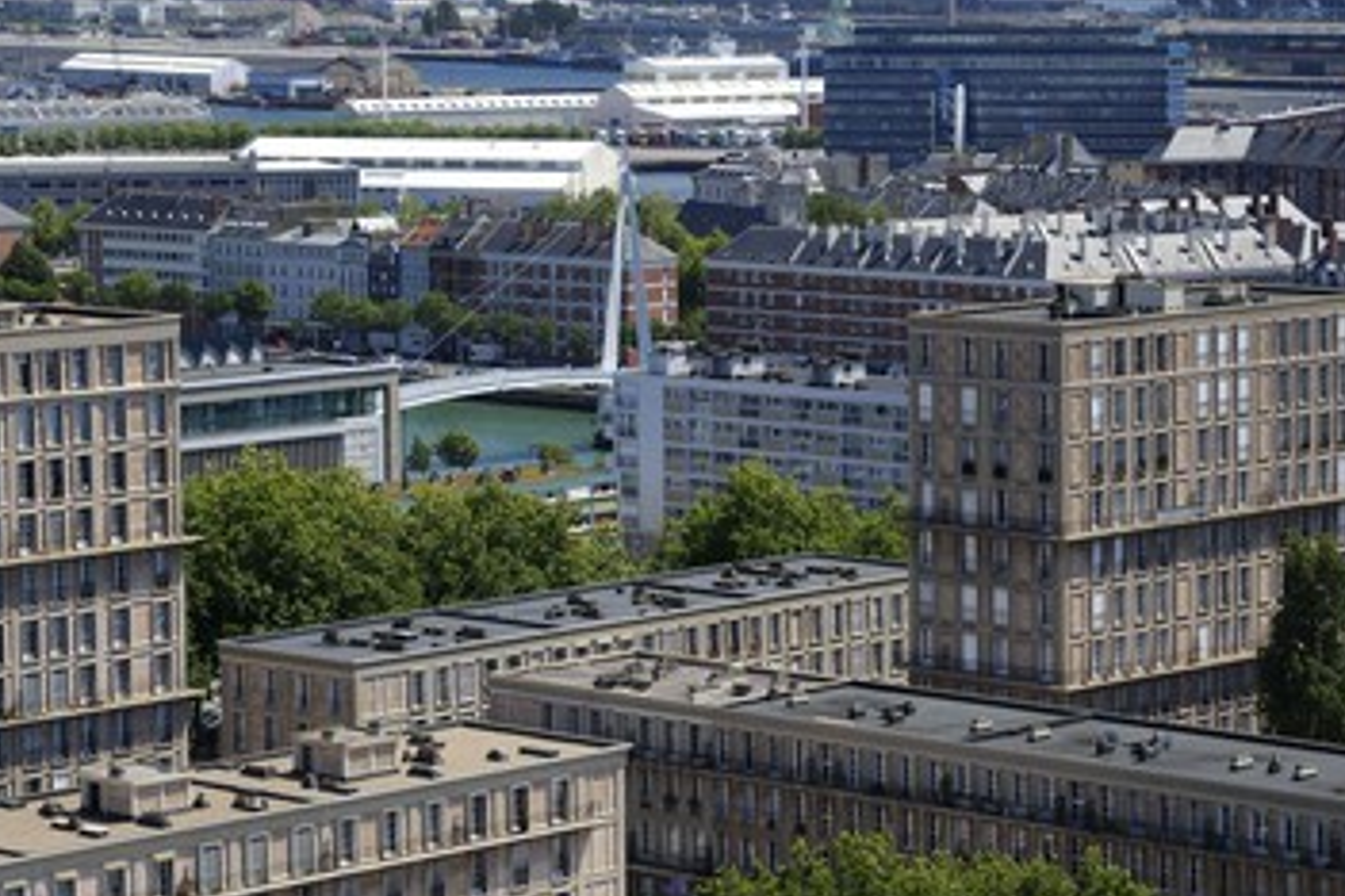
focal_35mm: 134
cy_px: 425
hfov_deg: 15.3
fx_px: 5006
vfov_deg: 10.2
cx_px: 786
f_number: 9
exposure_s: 1/320
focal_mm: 112
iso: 200
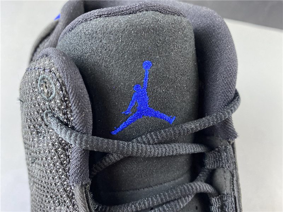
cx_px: 142
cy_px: 106
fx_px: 213
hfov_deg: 67.3
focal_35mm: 26
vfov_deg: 53.1
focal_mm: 4.25
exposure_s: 1/50
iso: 320
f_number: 1.8
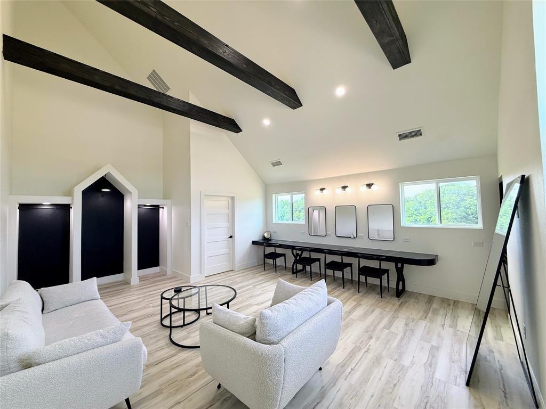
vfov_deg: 85.7
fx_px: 221
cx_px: 273
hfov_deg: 102.1
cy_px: 204
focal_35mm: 14
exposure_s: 1/120
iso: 80
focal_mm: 2.22
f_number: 2.2
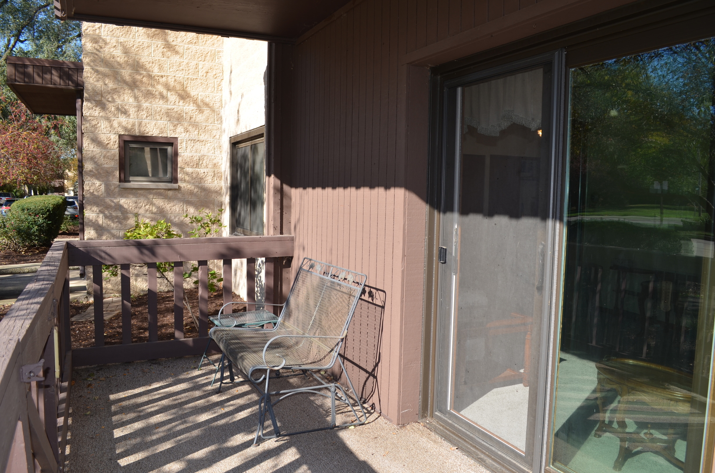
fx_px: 535
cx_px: 358
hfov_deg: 67.5
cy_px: 236
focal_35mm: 27
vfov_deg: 47.7
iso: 100
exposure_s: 1/200
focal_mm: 18
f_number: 7.1
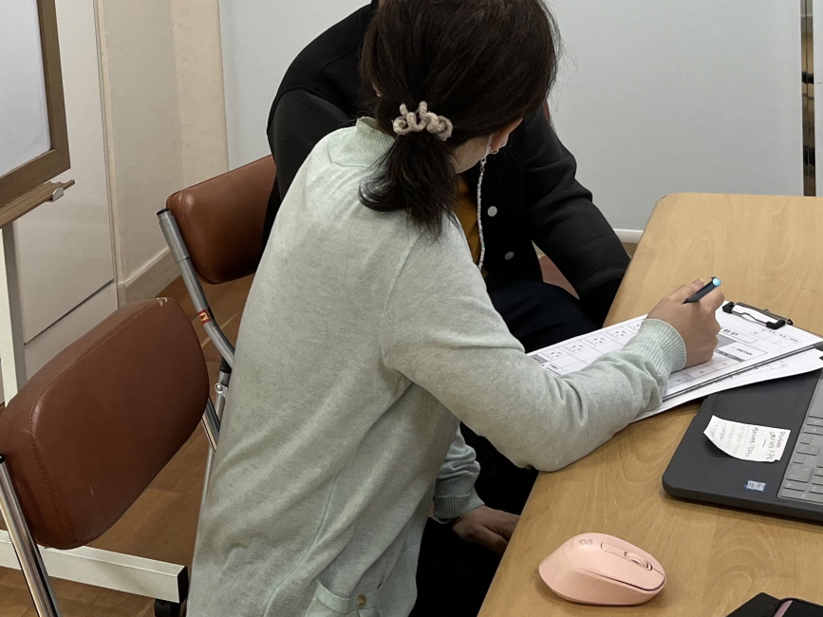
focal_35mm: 60
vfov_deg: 23.0
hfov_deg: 31.9
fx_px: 1426
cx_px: 279
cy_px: -52
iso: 50
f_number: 1.6
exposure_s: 1/120
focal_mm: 5.1
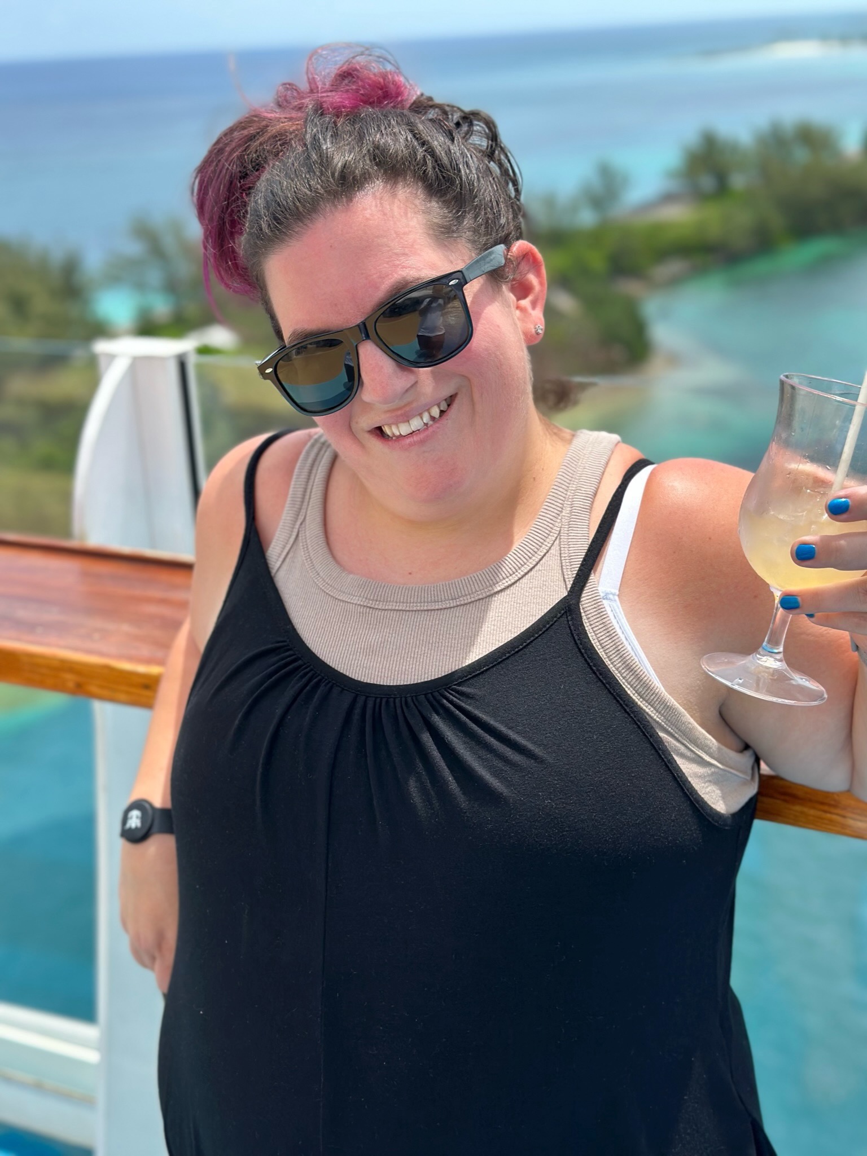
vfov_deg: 39.7
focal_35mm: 48
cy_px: 578
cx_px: 434
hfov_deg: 30.3
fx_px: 1603
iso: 100
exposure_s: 1/2667
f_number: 1.78
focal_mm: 6.86
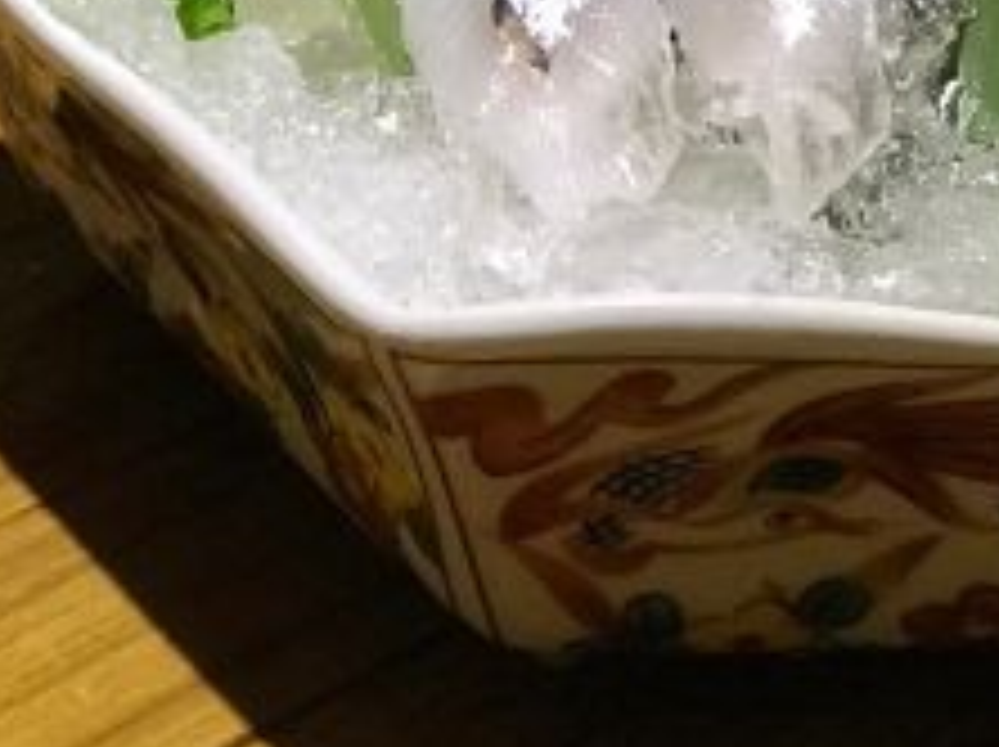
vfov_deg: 8.1
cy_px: -218
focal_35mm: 180
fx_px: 5189
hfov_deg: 11.0
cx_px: 832
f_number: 2.8
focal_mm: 6.6
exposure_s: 1/50
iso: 500
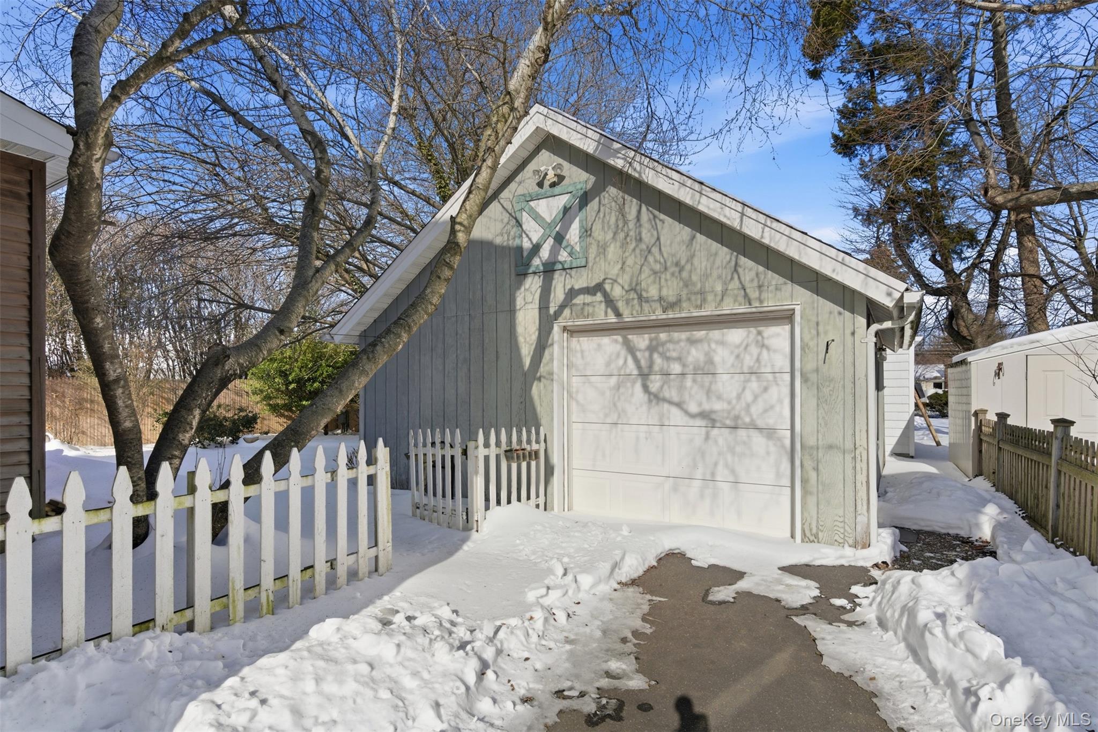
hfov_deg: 90.0
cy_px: 366
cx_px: 549
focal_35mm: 18
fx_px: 549
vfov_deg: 67.4
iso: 250
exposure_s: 1/4000
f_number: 9
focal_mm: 18
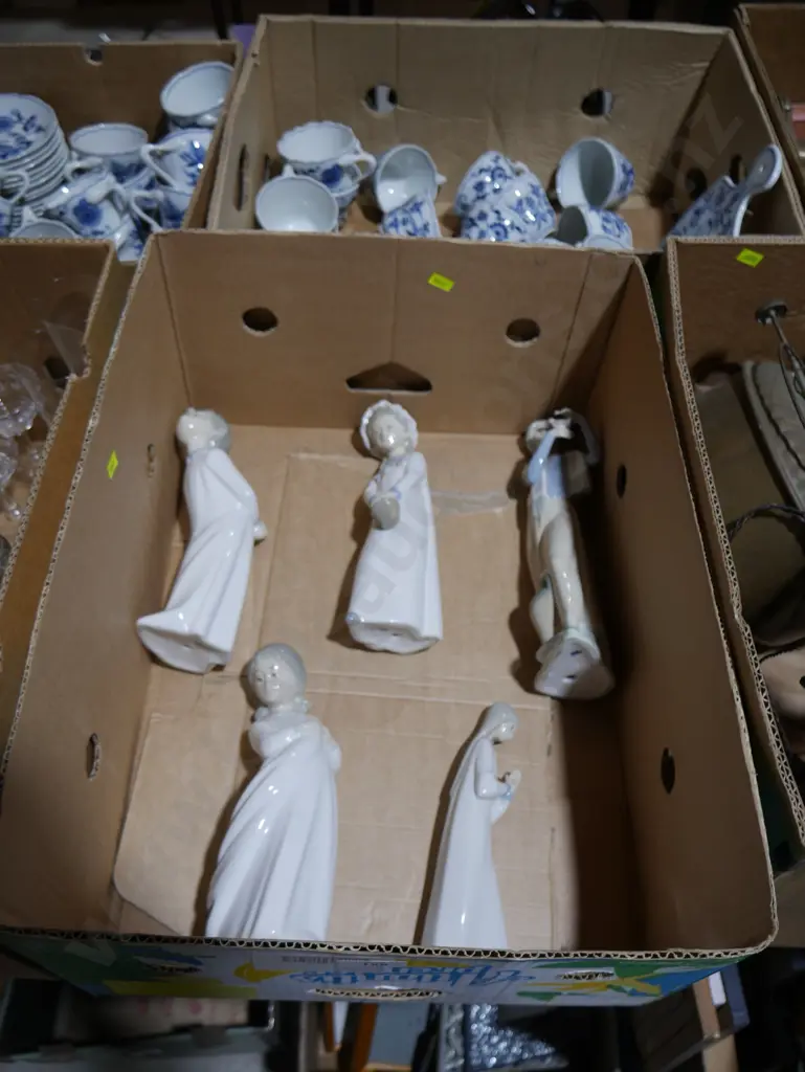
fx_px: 867
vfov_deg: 63.4
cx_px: 402
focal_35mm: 28
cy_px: 536
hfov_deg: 49.8
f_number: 3.5
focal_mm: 14
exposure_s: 1/125
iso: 200
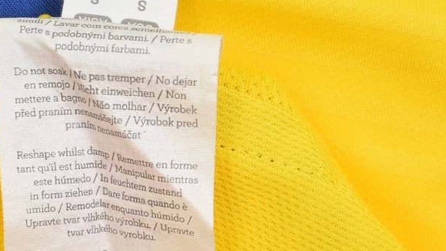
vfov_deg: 13.5
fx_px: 1052
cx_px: 138
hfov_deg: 23.8
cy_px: 231
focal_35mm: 89
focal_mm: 34
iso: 400
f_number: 11
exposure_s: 1/50
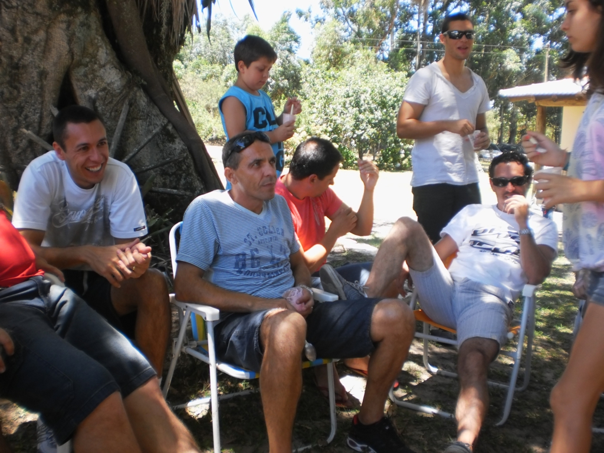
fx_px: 628
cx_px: 302
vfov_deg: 39.7
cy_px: 226
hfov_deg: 51.4
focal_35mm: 36
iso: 100
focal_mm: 6.3
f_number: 3.1
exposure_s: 1/125
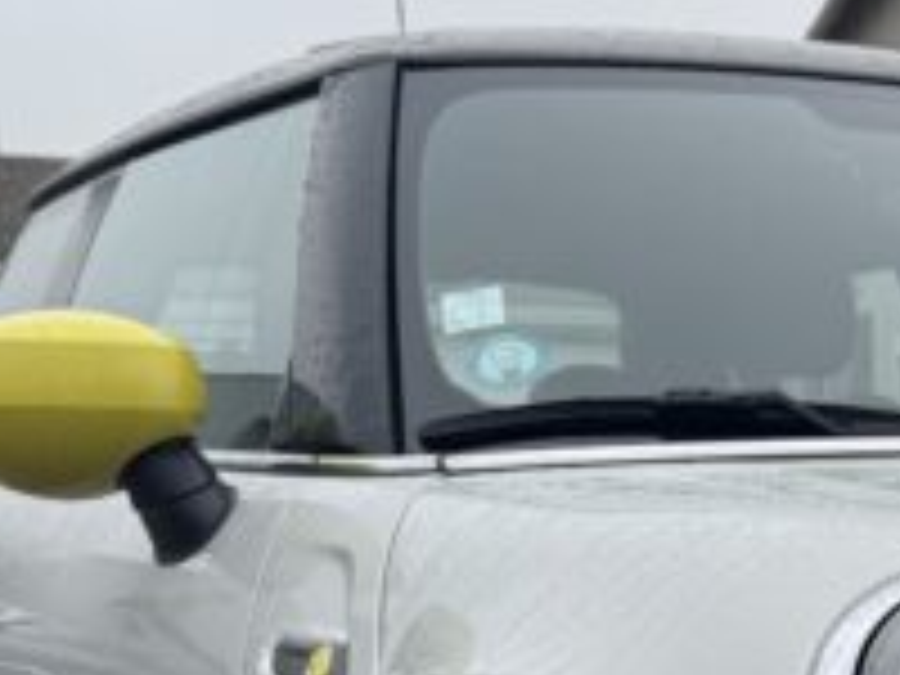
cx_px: 1292
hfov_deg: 18.4
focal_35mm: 96
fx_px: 2496
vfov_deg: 14.7
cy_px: 882
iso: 80
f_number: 1.78
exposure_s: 1/1131
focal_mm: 6.76
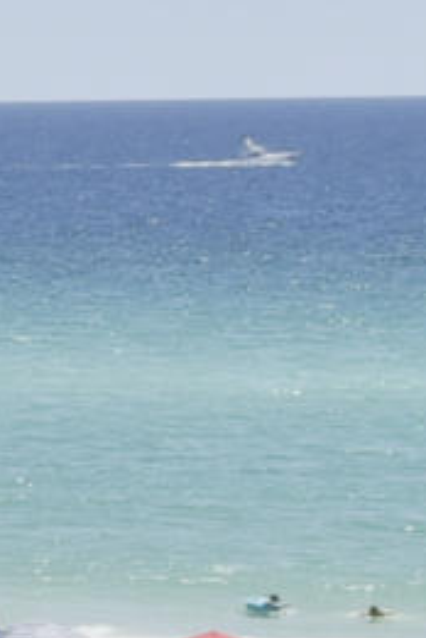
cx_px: -2074
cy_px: 332
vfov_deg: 7.5
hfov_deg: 4.1
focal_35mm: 276
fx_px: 4899
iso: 400
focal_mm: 24
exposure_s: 1/640
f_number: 18
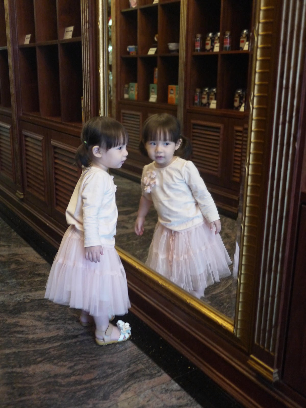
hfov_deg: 36.0
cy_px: 204
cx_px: 153
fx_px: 471
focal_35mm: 40
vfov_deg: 46.8
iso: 800
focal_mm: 20
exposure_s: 1/30
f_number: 1.7
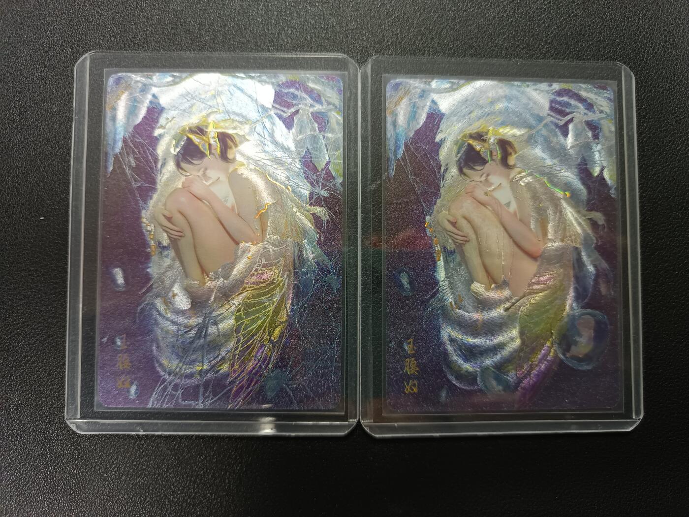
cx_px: 344
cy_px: 258
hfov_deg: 71.6
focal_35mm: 24
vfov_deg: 56.8
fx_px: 478
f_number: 1.7
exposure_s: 1/33.3
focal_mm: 5.31
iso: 976
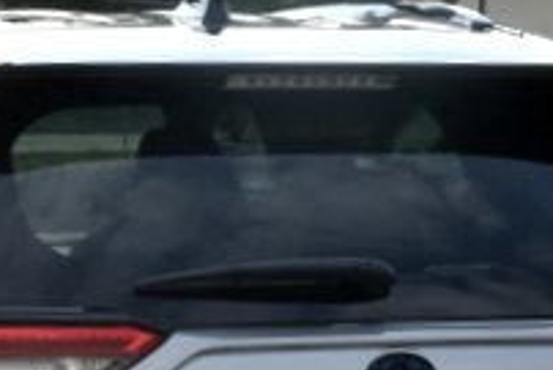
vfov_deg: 6.0
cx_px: 140
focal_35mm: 228
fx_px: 3505
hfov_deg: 9.0
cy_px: 503
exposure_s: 1/400
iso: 200
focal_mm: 48
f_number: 10
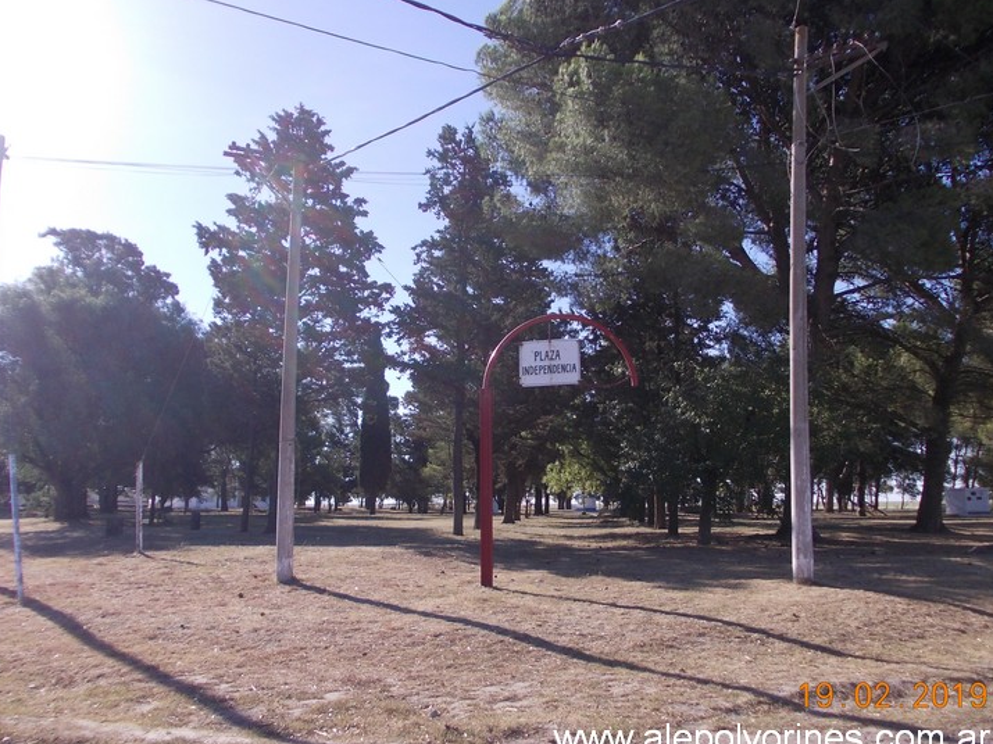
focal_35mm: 30
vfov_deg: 46.8
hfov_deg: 60.0
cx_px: 510
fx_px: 860
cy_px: 391
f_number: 5.4
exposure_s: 1/250
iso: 80
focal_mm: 4
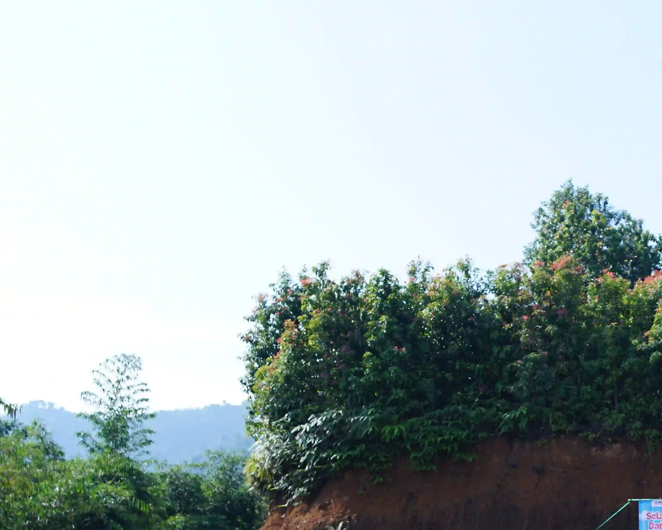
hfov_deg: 24.5
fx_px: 1489
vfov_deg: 19.9
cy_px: 453
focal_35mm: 76
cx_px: 567
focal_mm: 35
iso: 200
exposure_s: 1/800
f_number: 5
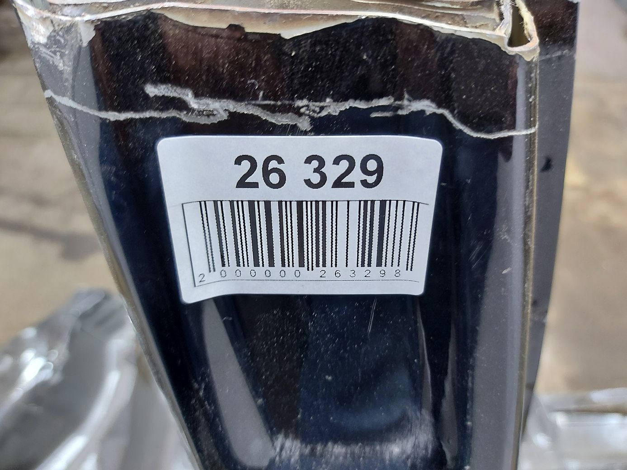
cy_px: 235
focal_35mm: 24
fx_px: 435
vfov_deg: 56.8
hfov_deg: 71.6
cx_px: 314
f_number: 1.8
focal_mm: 5.23
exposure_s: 1/33
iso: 250
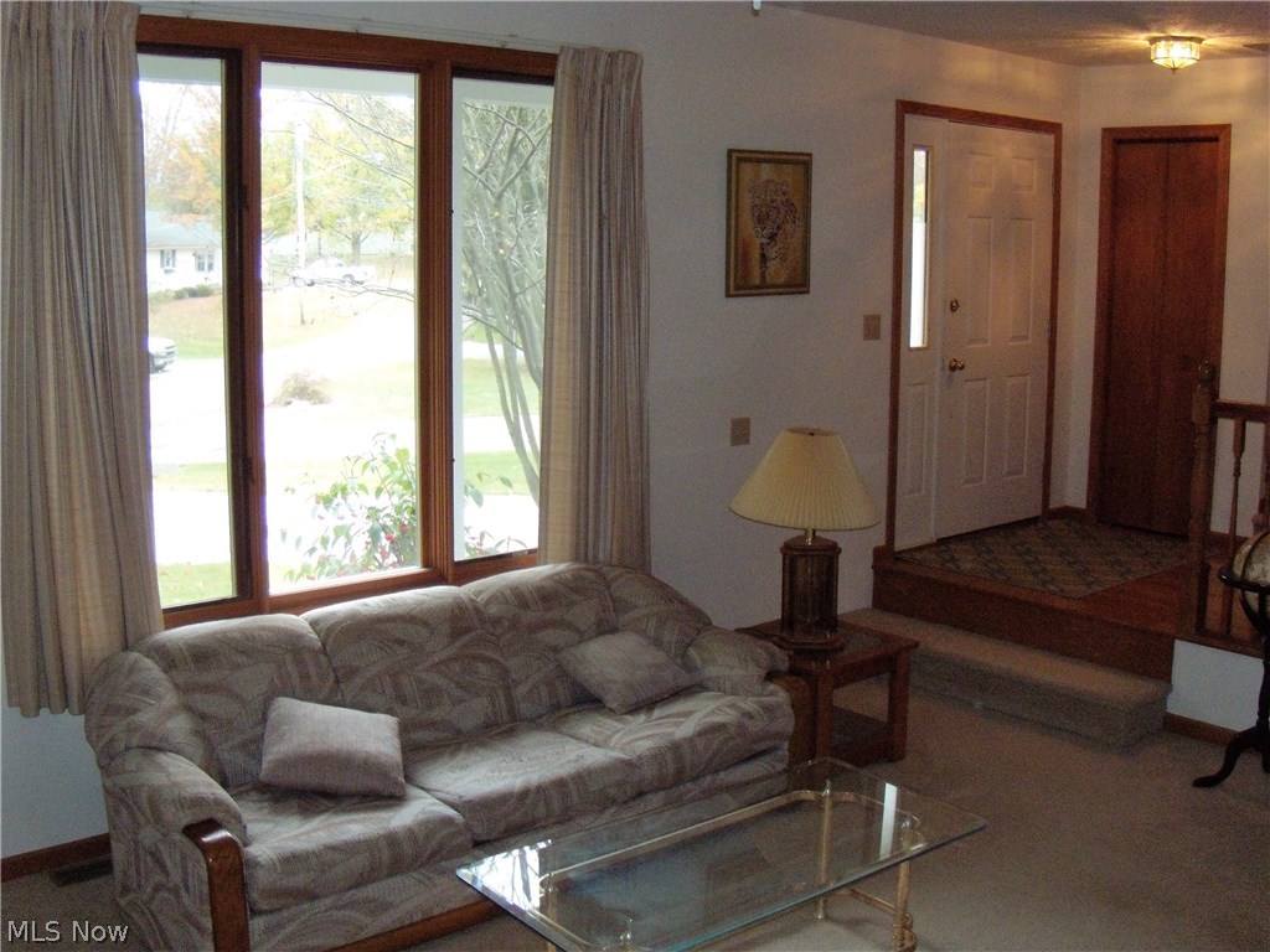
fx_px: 1321
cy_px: 476
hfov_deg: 51.4
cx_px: 635
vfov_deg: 39.7
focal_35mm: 36
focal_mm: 6.4
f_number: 3.6
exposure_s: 1/60
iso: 320
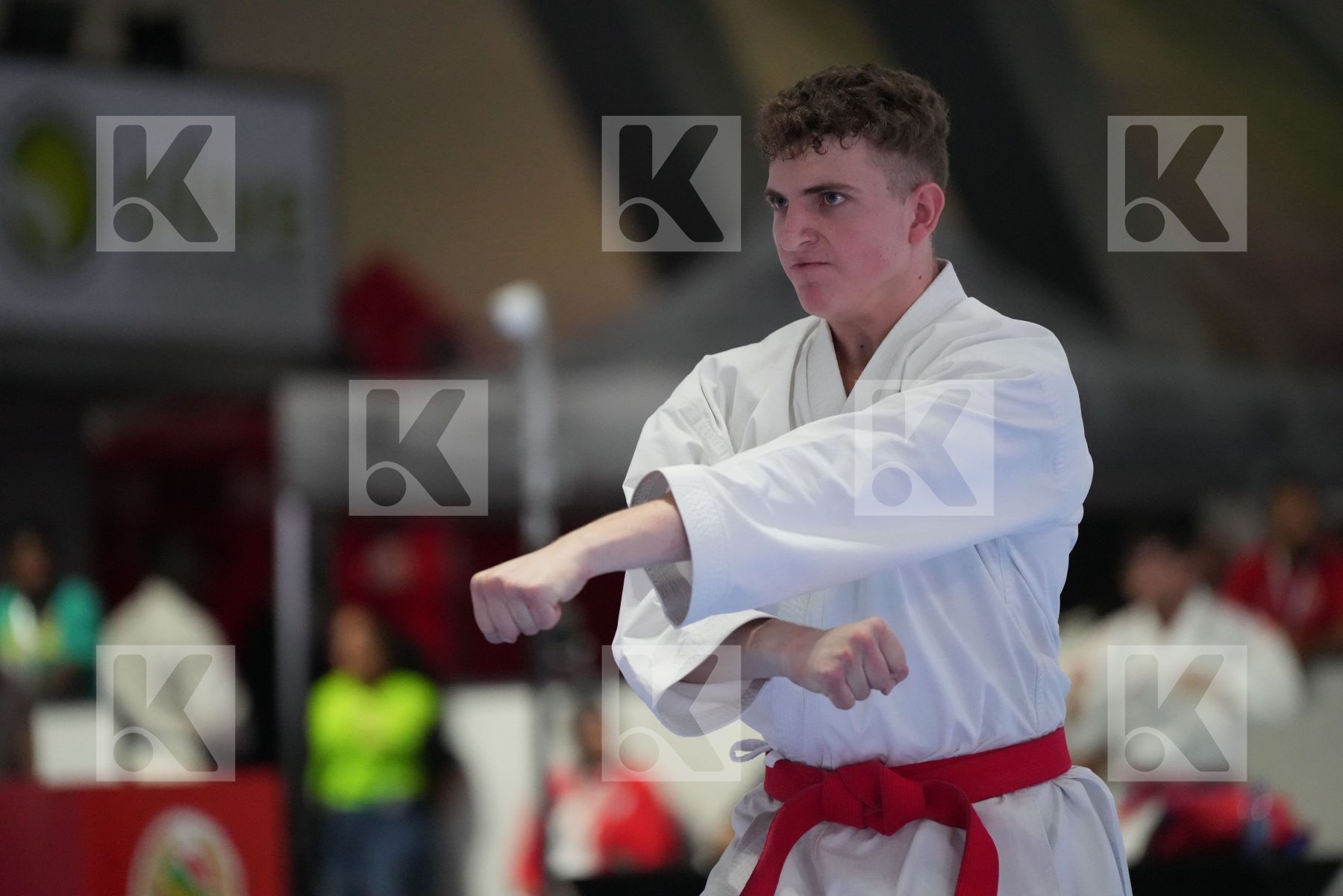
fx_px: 7461
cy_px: 448
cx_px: 672
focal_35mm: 200
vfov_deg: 6.9
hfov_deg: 10.3
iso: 8000
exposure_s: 1/500
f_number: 2.8
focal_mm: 200
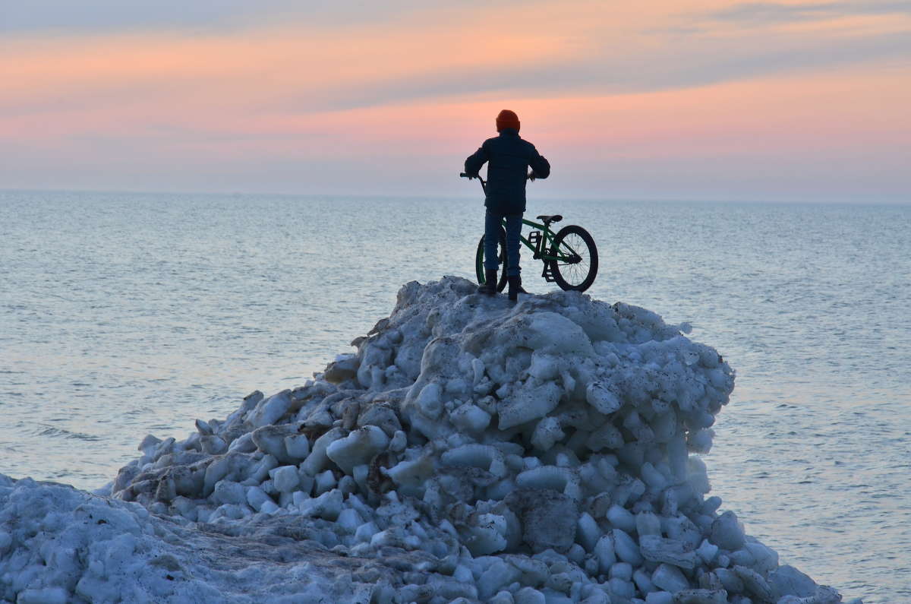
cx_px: 456
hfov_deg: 13.1
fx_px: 3978
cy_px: 302
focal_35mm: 158
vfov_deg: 8.7
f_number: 11
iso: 125
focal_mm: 105
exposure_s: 1/30
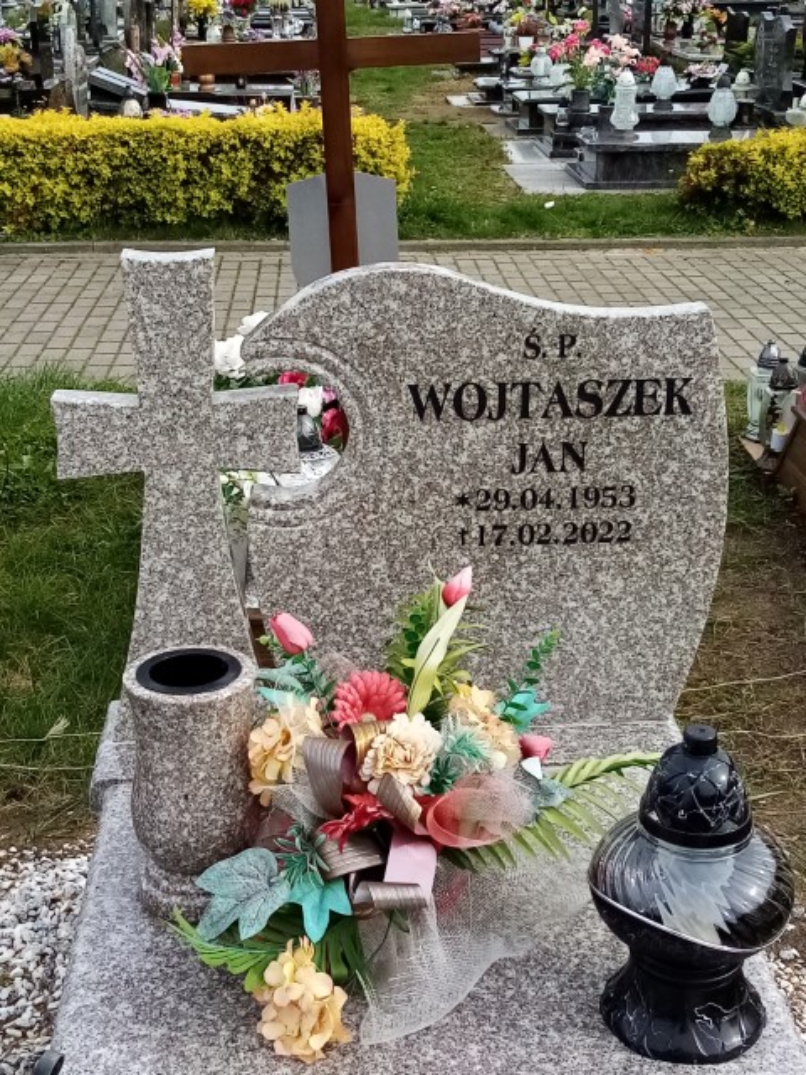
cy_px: 538
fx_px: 807
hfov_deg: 53.1
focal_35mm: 26
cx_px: 403
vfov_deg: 67.3
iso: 110
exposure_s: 1/778
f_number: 1.8
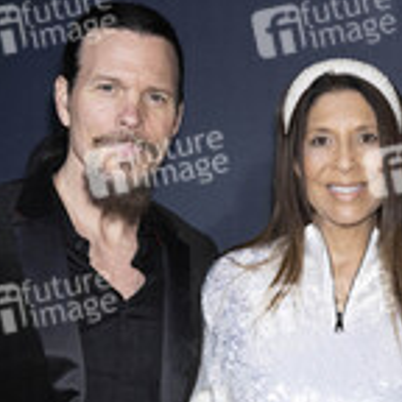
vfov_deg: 20.8
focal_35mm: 81
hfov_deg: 20.9
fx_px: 1069
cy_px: 374
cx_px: 362
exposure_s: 1/200
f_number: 5.6
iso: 800
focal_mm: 30.5
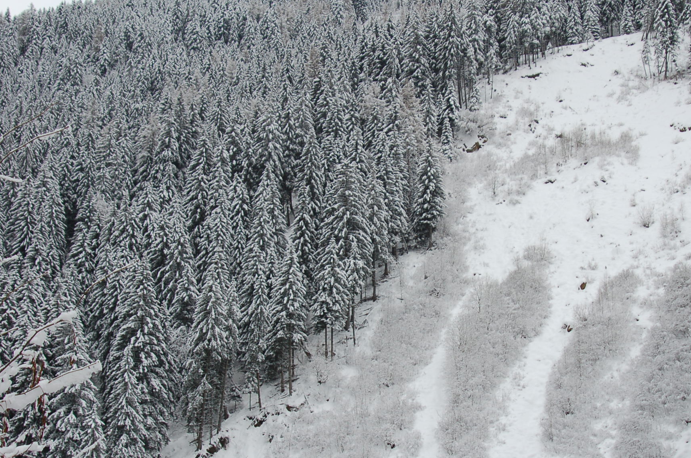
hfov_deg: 36.1
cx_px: 423
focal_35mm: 55
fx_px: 1054
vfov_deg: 24.5
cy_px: 264
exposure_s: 1/100
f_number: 5
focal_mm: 28
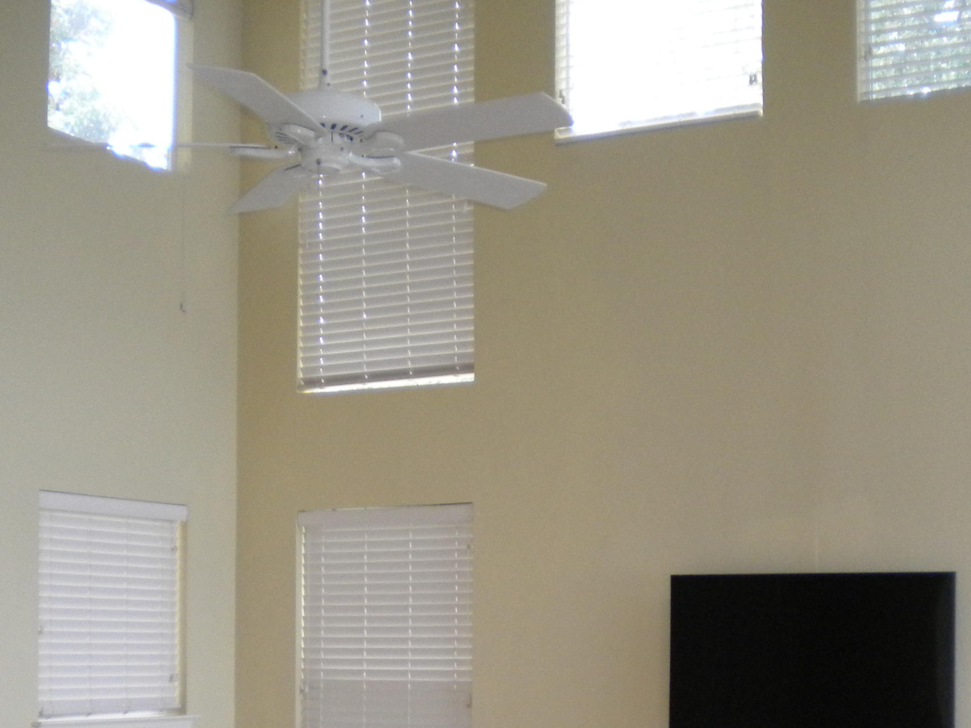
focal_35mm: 62
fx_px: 1739
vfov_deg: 23.2
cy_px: 625
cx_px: 519
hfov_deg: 31.2
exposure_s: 1/56.3
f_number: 3.1
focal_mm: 6.3
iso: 234
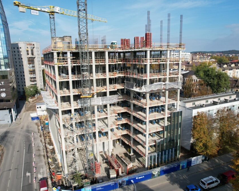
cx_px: 120
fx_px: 177
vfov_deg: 56.8
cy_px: 96
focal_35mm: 25
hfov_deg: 68.1
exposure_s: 1/2000
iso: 130
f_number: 2.8
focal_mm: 8.38
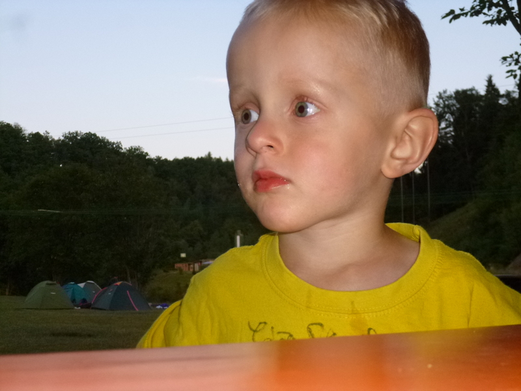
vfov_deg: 32.2
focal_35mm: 45
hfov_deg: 42.1
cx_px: 260
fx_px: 677
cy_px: 196
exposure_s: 1/125
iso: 400
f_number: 3.9
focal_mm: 8
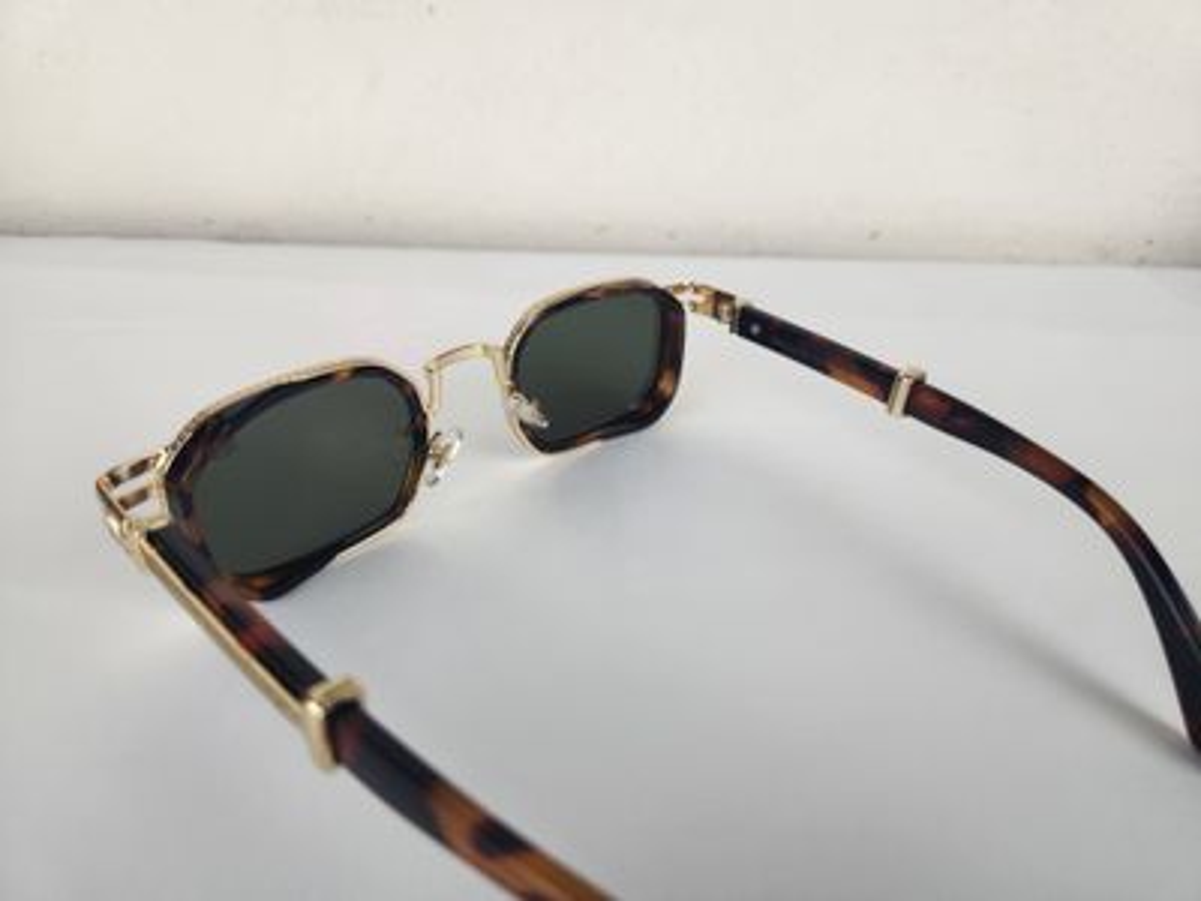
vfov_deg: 58.9
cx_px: 600
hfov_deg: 73.9
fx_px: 798
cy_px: 450
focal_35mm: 23
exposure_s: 1/180
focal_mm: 5.4
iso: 50
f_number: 1.8
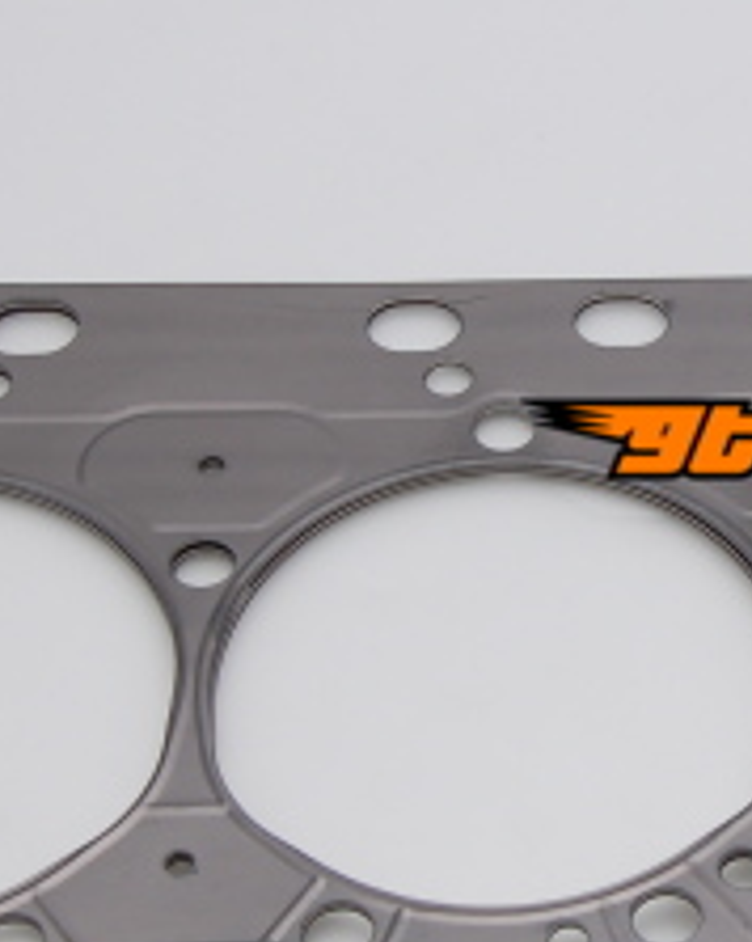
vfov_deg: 15.9
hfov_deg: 12.5
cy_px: 441
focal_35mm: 121
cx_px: 849
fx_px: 3371
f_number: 11
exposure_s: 1/125
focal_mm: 24
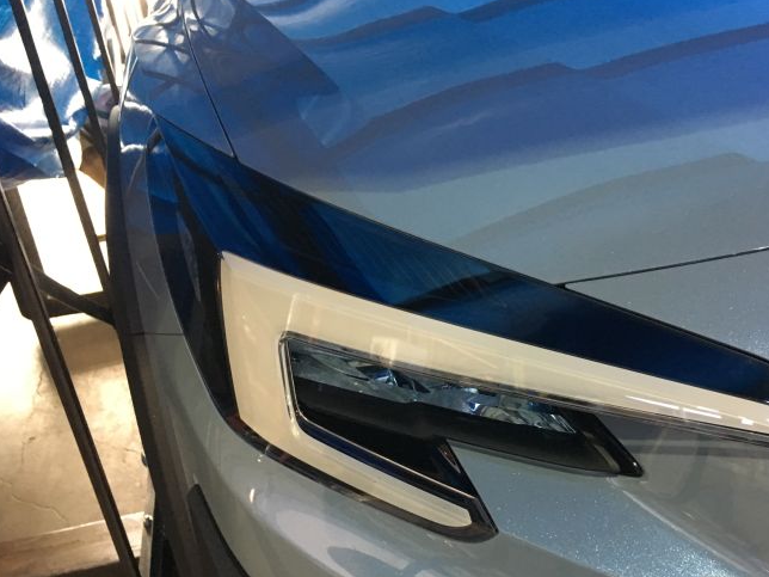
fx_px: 800
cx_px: 470
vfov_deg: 39.6
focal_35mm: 36
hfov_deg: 50.9
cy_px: 325
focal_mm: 4.15
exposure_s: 1/17
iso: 200
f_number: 2.2
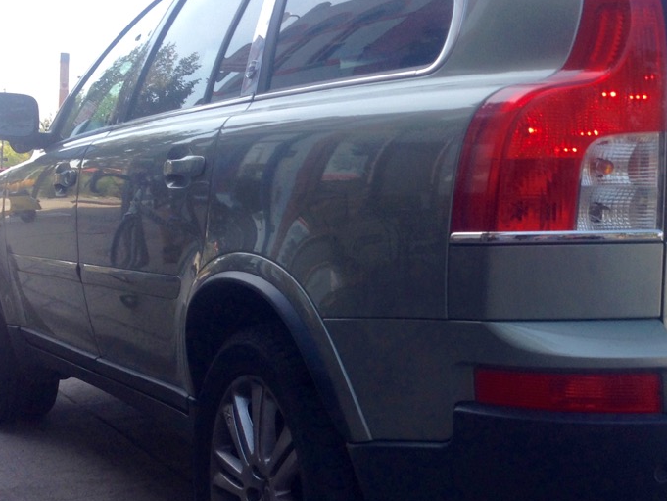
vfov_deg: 23.6
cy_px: 286
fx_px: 1195
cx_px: 542
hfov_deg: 30.4
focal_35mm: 62
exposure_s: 1/430
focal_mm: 4.12
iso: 50
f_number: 2.4
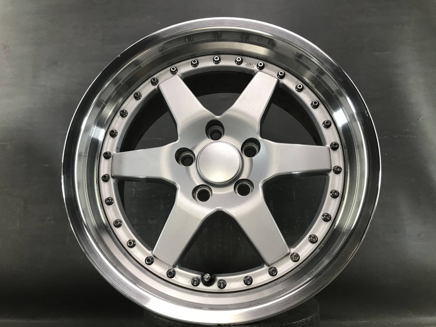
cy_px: 164
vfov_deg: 49.7
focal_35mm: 28
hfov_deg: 63.4
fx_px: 353
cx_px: 218
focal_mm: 3.99
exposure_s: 1/33
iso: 25
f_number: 1.8
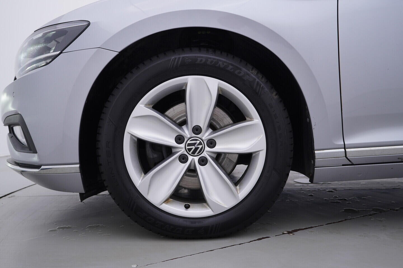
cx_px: 202
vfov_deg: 36.9
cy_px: 134
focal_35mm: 36
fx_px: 403
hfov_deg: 53.1
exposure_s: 1/80
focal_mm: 24
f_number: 4
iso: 125
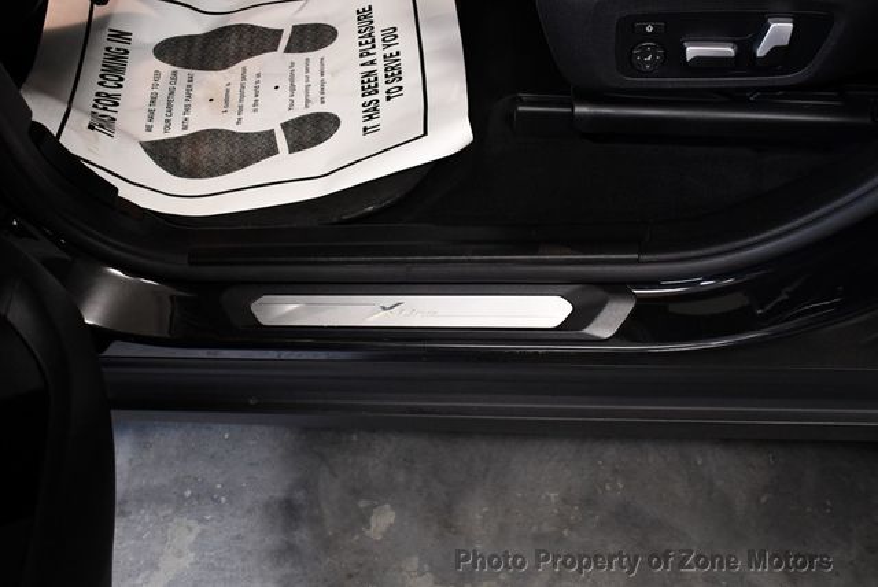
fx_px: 879
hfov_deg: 53.1
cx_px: 439
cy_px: 294
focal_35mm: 36
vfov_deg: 36.9
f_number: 3.5
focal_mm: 18
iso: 1600
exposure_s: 1/125
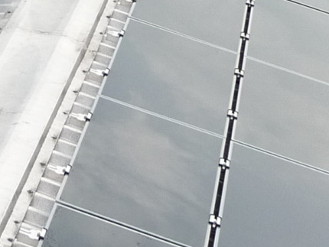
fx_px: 1626
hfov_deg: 11.1
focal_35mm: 171
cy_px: -141
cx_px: -171
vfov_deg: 8.5
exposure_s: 1/500
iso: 100
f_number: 3.6
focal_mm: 5.6
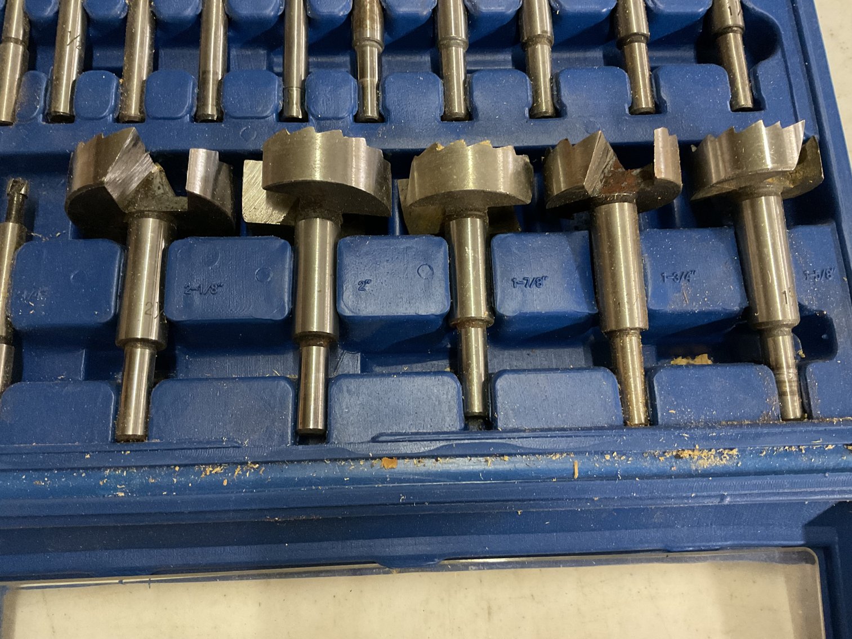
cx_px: 426
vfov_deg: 48.2
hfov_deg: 61.7
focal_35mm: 29
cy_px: 320
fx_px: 714
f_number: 1.8
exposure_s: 1/30
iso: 400
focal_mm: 3
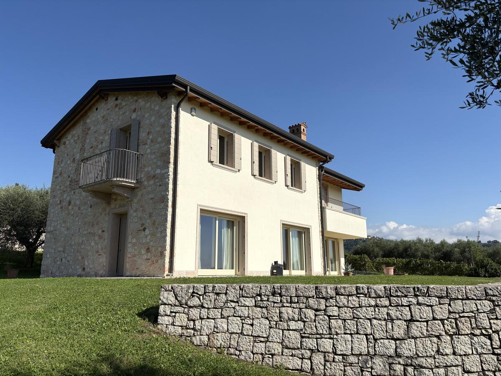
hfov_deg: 67.3
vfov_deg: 53.1
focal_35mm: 26
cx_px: 250
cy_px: 188
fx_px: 376
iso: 50
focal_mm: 5.96
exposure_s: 1/5814
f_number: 1.6
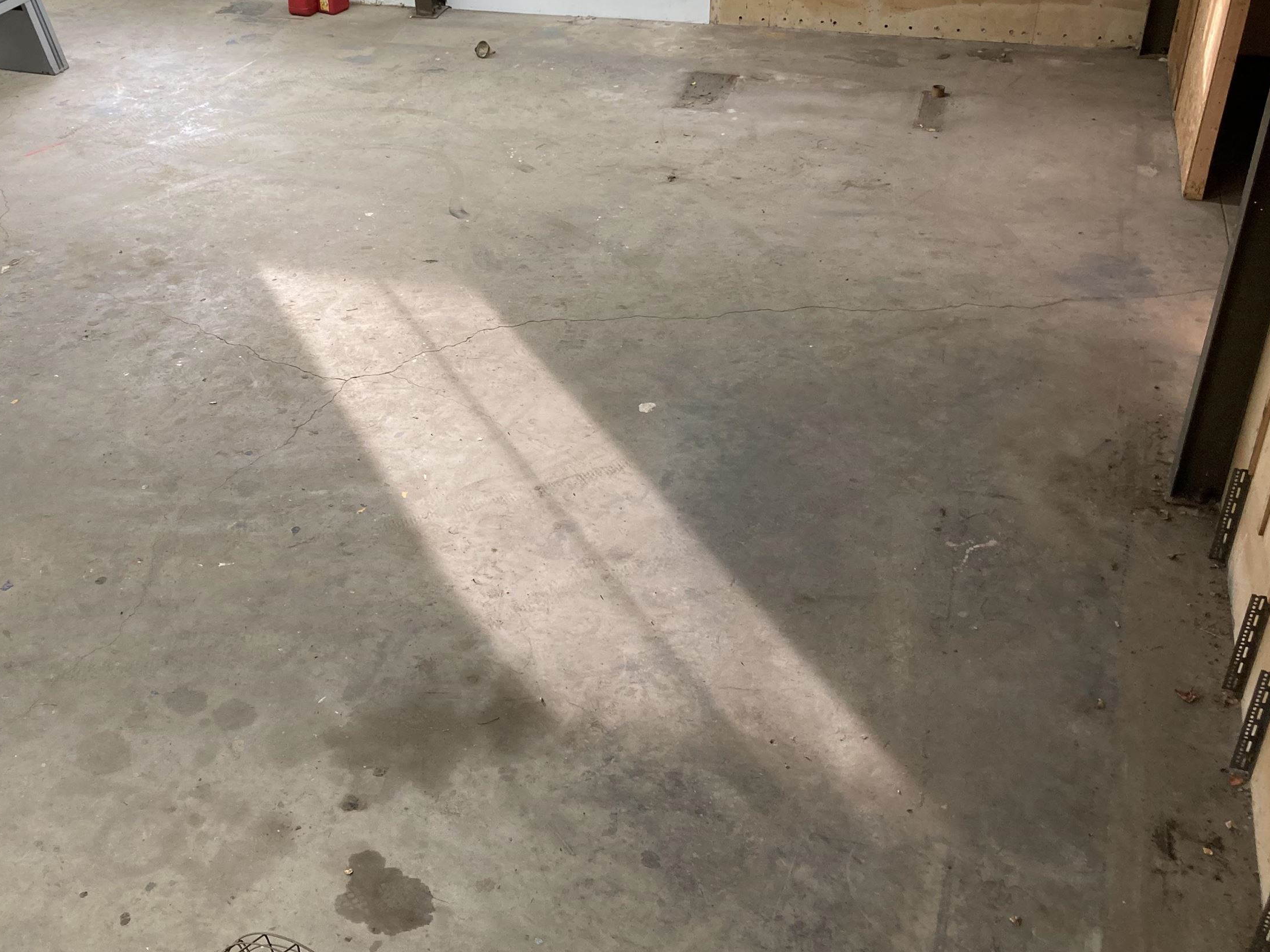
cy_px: 376
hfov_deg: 47.1
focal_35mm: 39
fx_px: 1431
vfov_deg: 36.7
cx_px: 417
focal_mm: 3.99
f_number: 1.8
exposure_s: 1/60
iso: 50
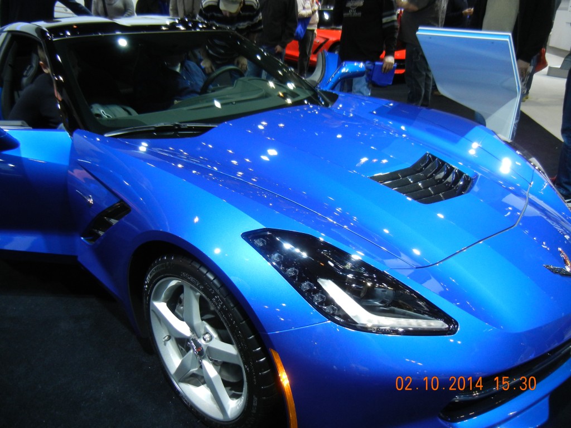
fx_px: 495
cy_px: 214
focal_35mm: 30
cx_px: 286
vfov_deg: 46.8
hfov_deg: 60.0
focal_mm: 5.4
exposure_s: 1/63.4
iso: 368
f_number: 3.5
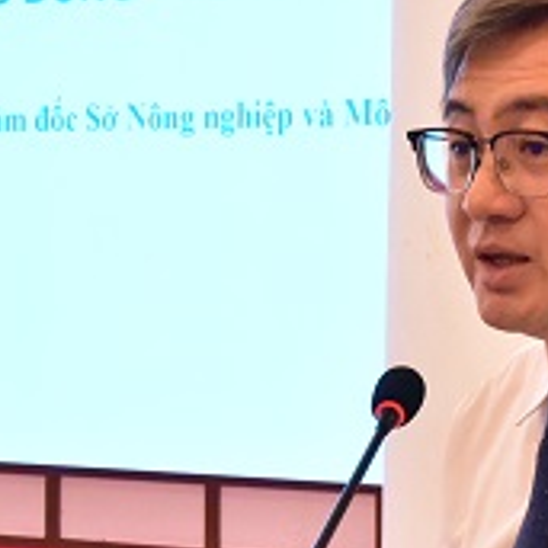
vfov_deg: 12.2
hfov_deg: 12.2
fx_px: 2561
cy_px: 330
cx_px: 311
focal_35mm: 143
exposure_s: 1/40
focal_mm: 48
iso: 12800
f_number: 16
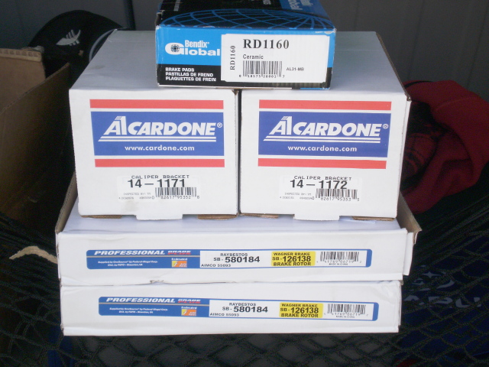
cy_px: 184
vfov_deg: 24.8
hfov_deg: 32.7
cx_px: 244
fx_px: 833
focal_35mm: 59
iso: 100
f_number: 5.9
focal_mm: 10.3
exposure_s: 1/250
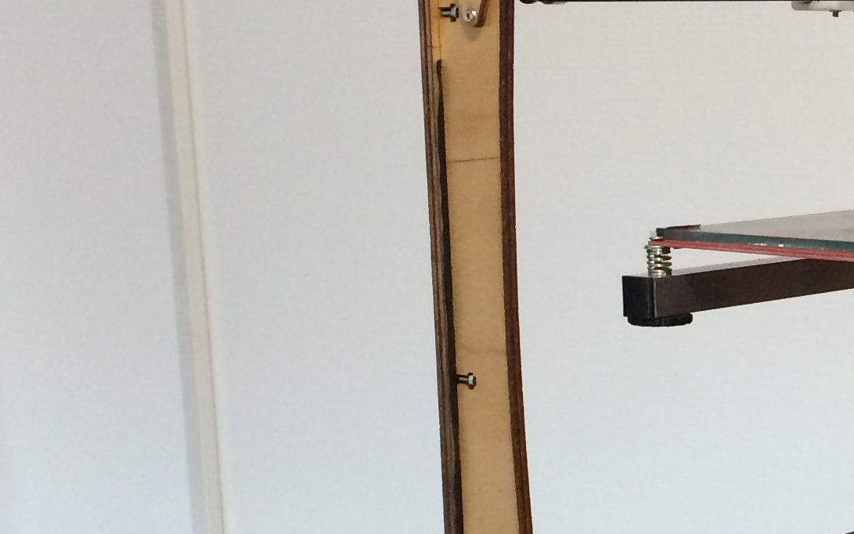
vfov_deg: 14.2
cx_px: 1101
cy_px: 394
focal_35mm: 92
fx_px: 2141
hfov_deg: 20.6
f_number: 2.2
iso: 200
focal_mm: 4.15
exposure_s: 1/33
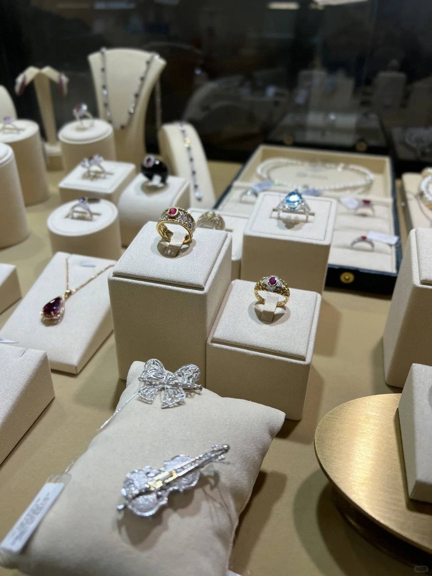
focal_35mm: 26
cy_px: 288
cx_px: 216
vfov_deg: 67.3
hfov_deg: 53.1
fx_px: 433
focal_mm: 5.7
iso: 50
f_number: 1.5
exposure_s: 1/1575
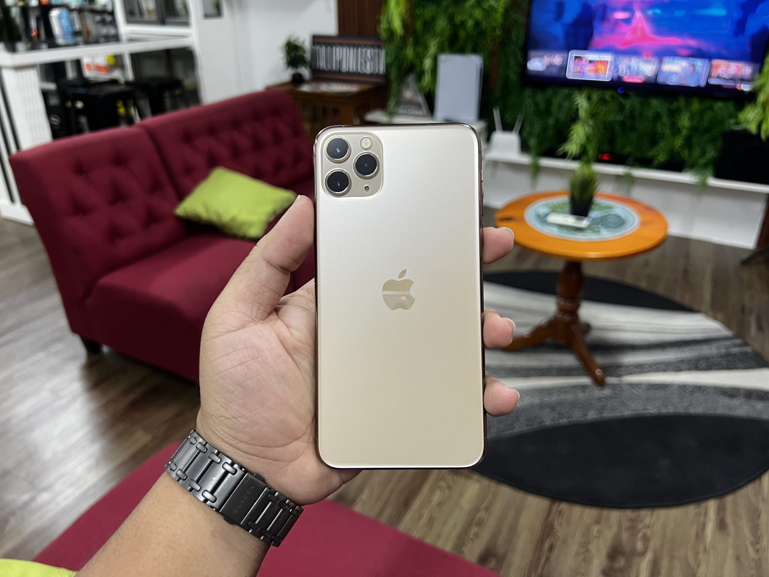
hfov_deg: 67.3
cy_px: 288
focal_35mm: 26
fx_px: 578
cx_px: 384
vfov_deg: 53.1
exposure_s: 1/49
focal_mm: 5.7
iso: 250
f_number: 1.5
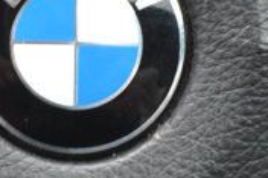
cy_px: 114
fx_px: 1168
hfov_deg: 13.1
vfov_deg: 8.7
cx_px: 70
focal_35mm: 157
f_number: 6.3
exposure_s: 1/15
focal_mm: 18
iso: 1600
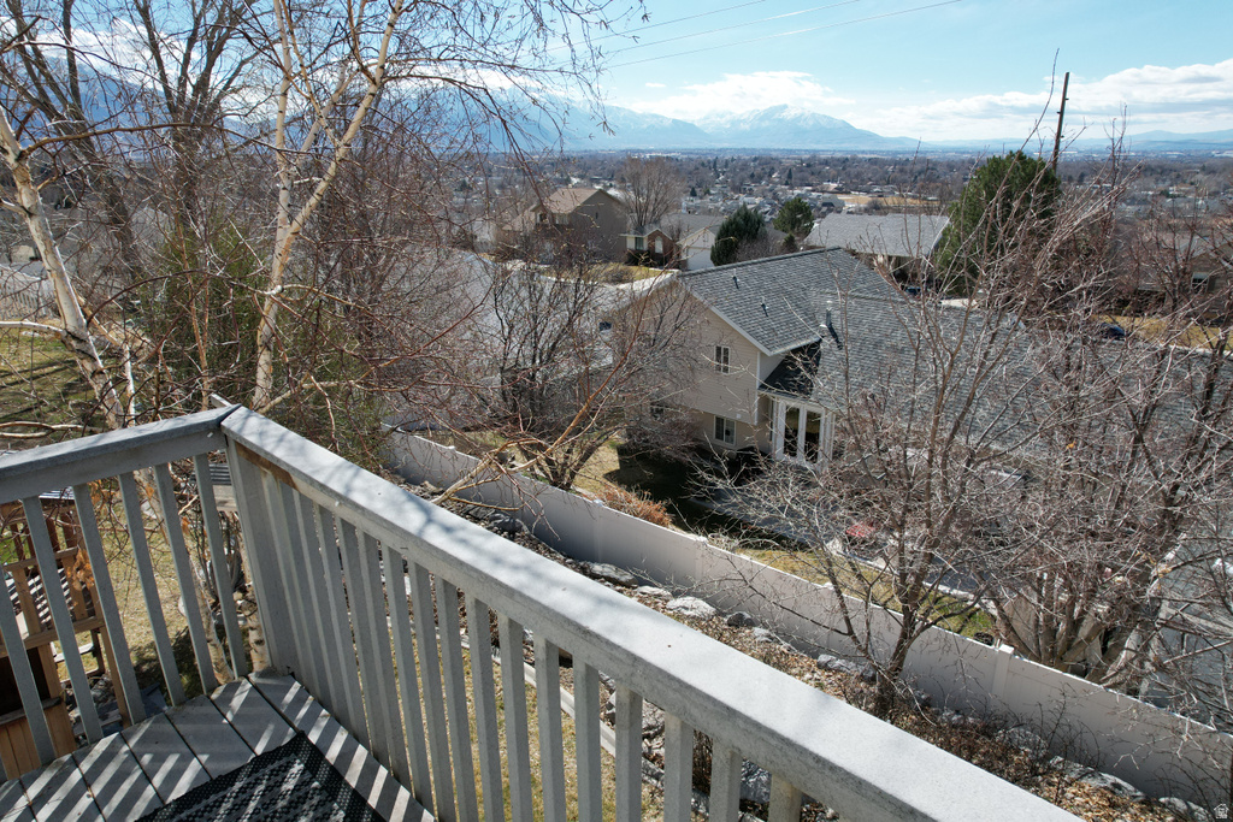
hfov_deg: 78.6
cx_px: 616
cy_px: 411
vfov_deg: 57.2
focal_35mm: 22
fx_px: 754
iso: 200
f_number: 2.8
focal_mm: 8.38
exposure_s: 1/2000
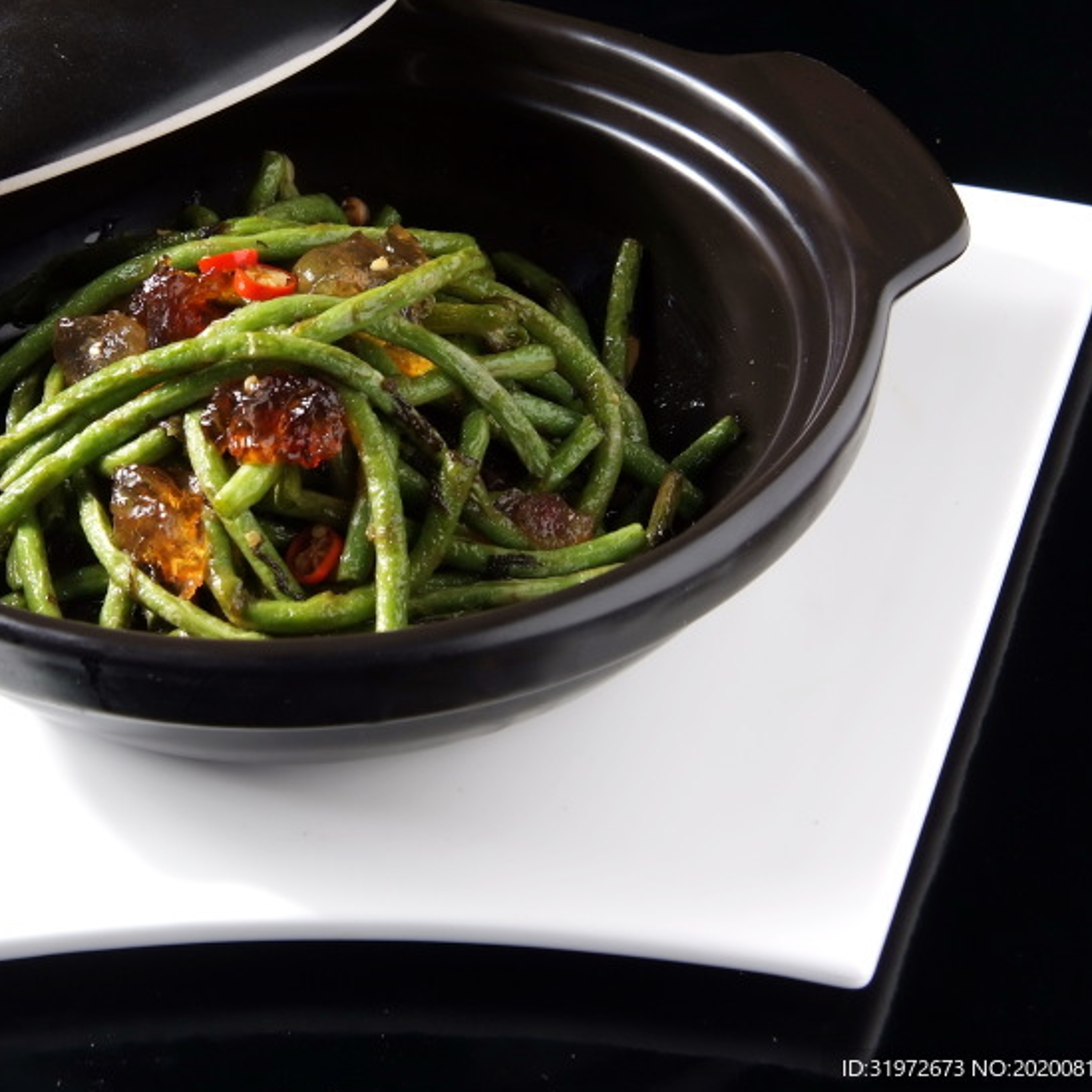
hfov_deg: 16.0
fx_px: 3855
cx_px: 274
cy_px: 427
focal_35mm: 108
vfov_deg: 16.1
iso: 100
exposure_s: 1/200
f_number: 10
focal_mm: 45
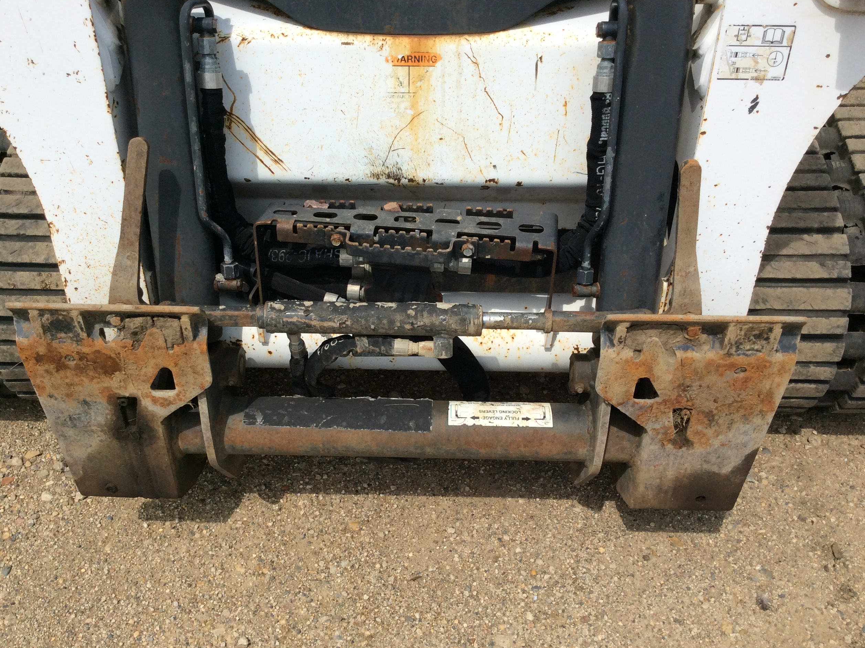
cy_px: 324
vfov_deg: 42.9
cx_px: 419
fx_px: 825
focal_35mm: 33
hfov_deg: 55.3
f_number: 2.4
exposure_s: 1/1972
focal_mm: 3.3
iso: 32
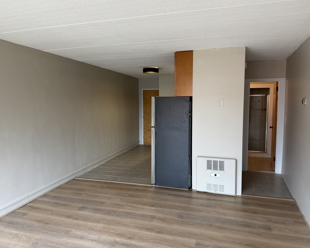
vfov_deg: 54.9
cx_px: 167
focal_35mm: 26
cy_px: 124
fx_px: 239
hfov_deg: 65.9
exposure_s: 1/60
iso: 125
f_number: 1.78
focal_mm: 6.76
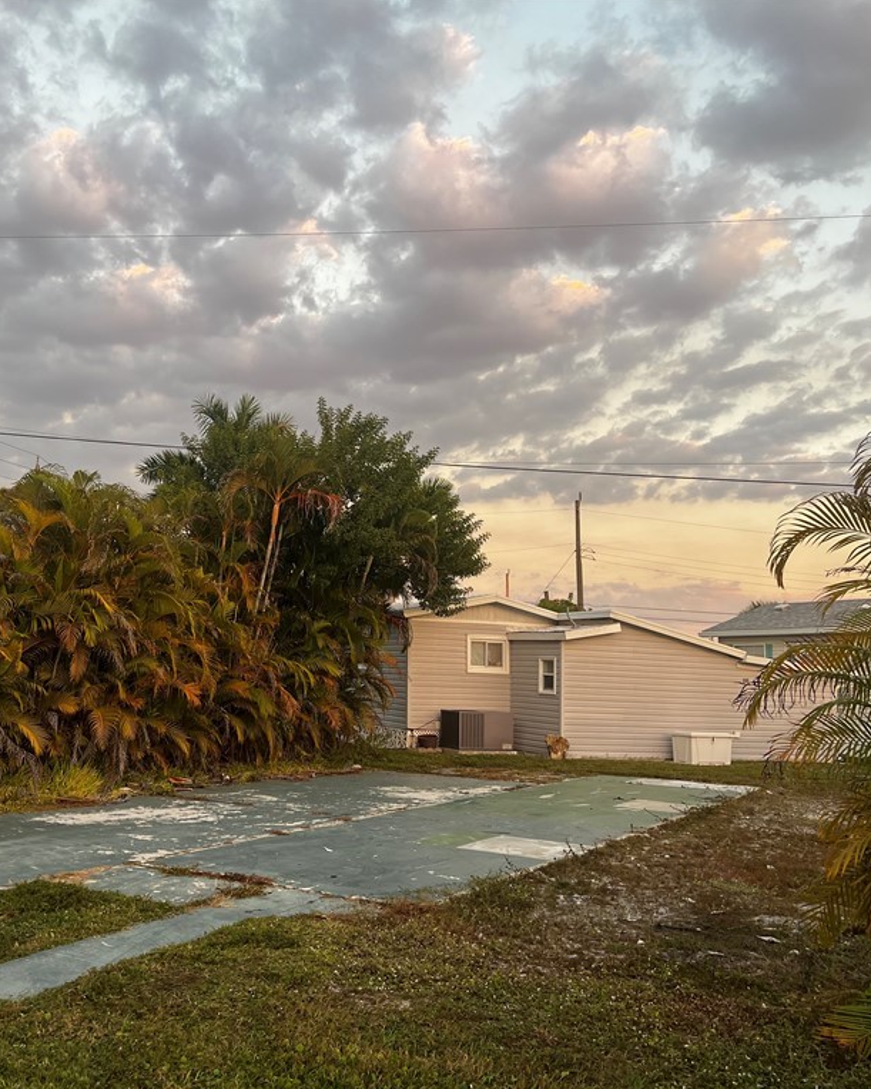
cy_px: 543
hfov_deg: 42.8
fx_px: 1096
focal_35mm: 34
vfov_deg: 52.8
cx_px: 294
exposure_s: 1/140
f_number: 1.5
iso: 32
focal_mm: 5.7
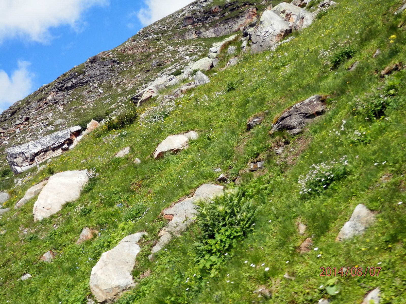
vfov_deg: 32.2
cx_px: 203
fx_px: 528
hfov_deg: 42.1
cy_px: 152
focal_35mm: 45
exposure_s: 1/500
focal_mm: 8
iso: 80
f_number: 3.8
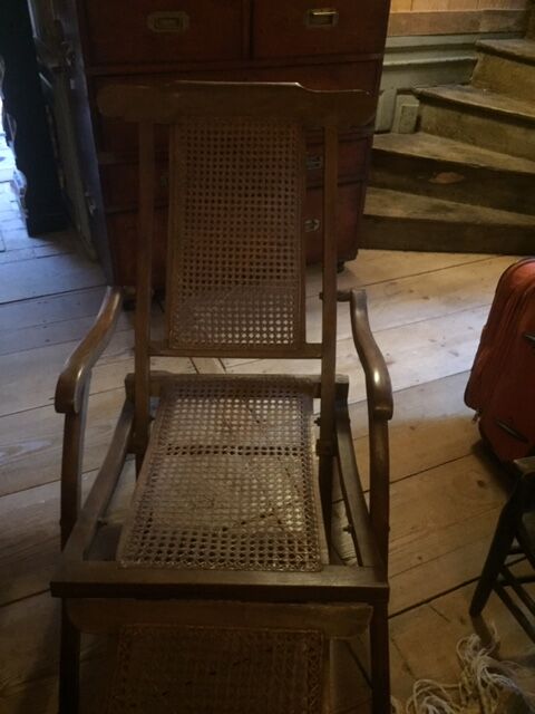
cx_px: 268
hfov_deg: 48.2
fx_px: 598
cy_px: 357
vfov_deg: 61.7
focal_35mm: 29
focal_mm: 4.15
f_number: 2.2
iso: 640
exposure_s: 1/17
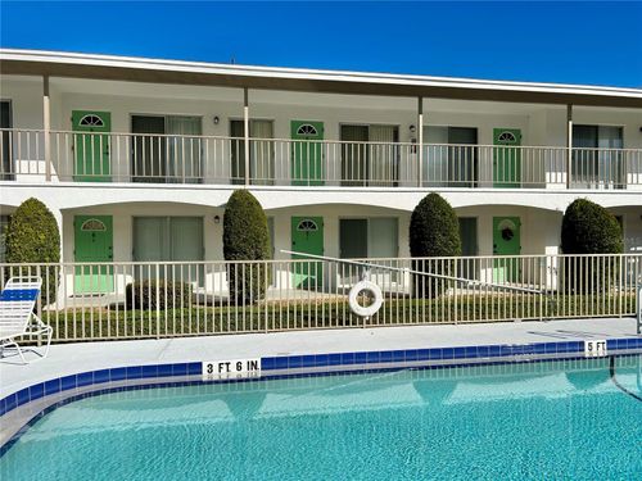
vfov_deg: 53.1
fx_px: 482
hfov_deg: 67.3
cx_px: 321
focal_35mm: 26
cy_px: 240
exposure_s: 1/8000
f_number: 1.5
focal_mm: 5.7
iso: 50
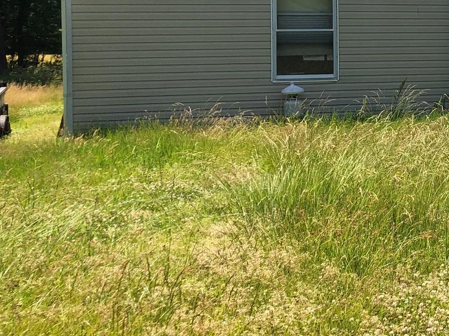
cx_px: 577
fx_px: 986
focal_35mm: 76
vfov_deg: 19.0
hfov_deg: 22.9
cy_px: 34
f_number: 1.8
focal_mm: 3.99
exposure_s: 1/1389
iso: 20
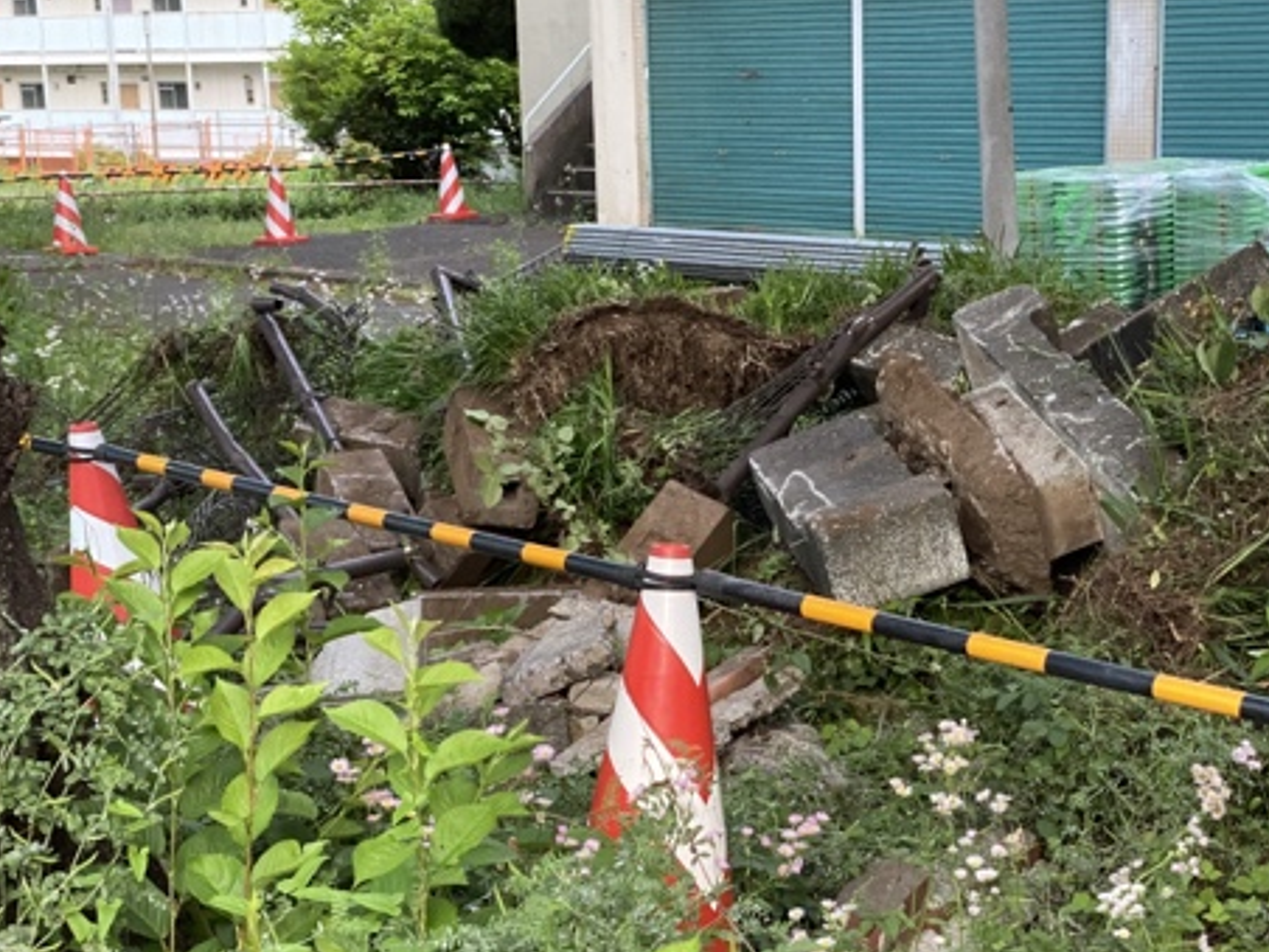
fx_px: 2529
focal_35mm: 69
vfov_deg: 21.3
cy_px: 598
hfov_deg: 28.1
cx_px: 716
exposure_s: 1/50
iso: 500
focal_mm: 6
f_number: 2
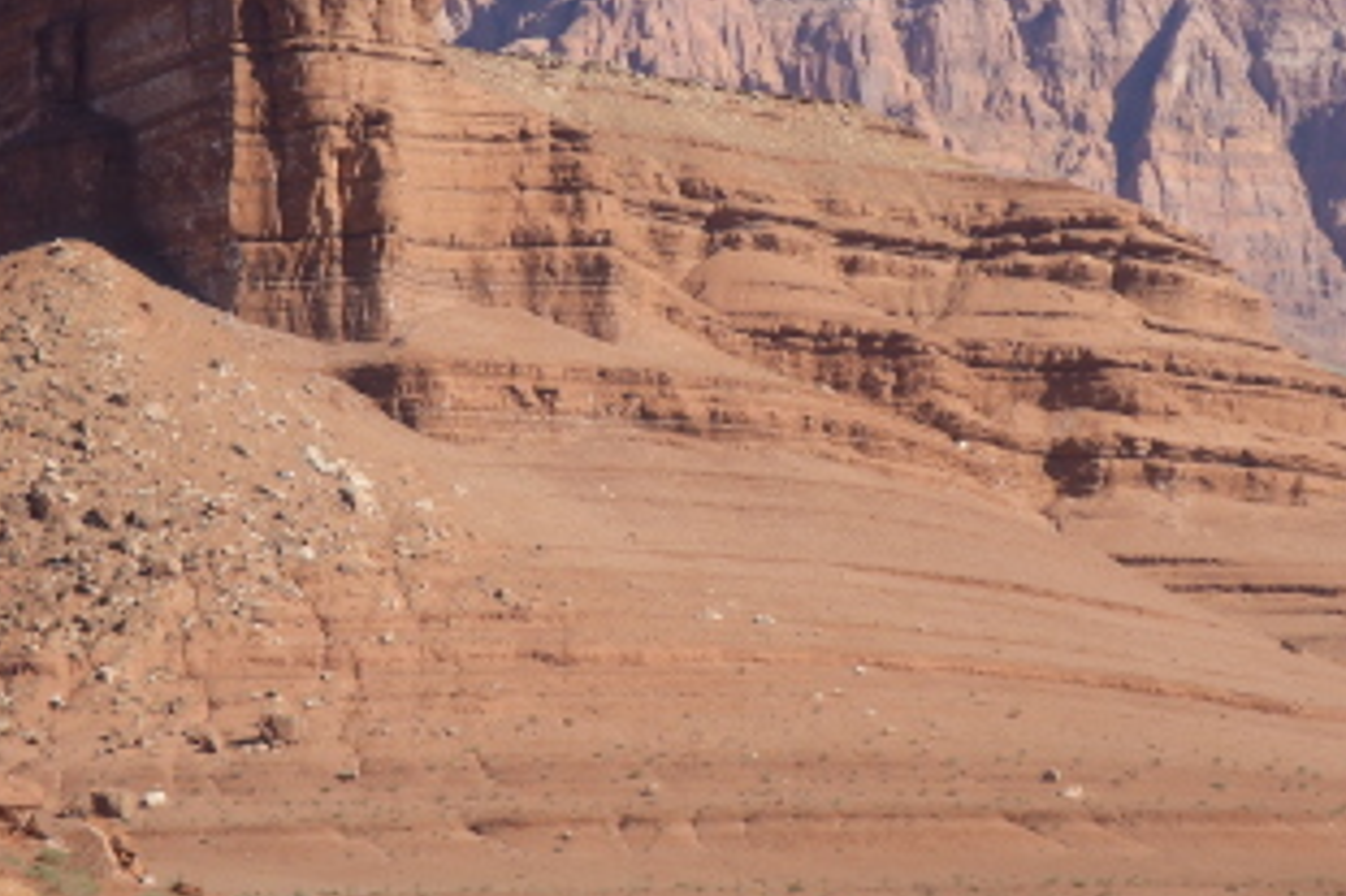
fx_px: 6128
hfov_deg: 12.5
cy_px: 338
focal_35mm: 164
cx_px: 731
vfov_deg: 8.4
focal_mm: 19.6
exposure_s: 1/640
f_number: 4.6
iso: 125
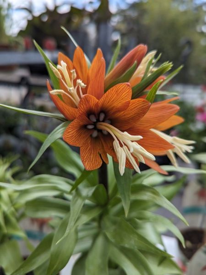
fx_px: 190
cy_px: 138
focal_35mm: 24
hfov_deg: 56.8
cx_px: 103
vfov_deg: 71.6
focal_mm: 6.81
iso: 21
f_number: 1.85
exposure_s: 1/670
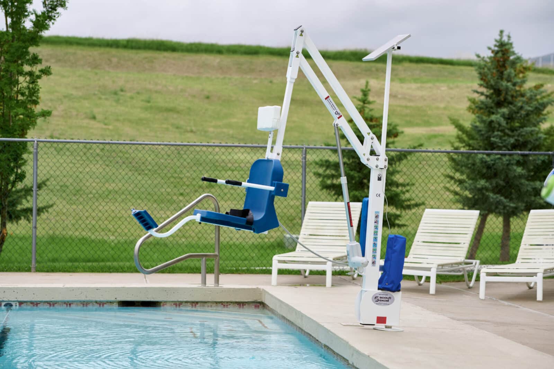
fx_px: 1614
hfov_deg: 19.5
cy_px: 184
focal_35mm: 105
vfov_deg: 13.0
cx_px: 277
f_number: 4.5
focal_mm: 105
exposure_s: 1/640
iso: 800
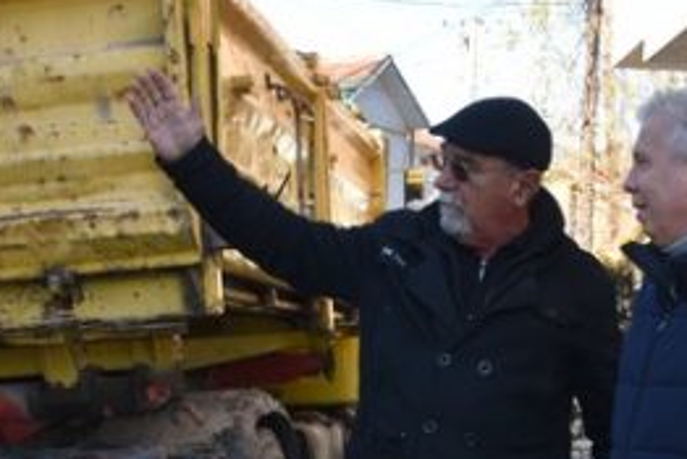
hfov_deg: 23.1
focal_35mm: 88
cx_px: 401
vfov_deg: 15.1
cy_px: 538
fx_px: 1680
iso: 100
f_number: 5.6
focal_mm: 20
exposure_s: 1/125
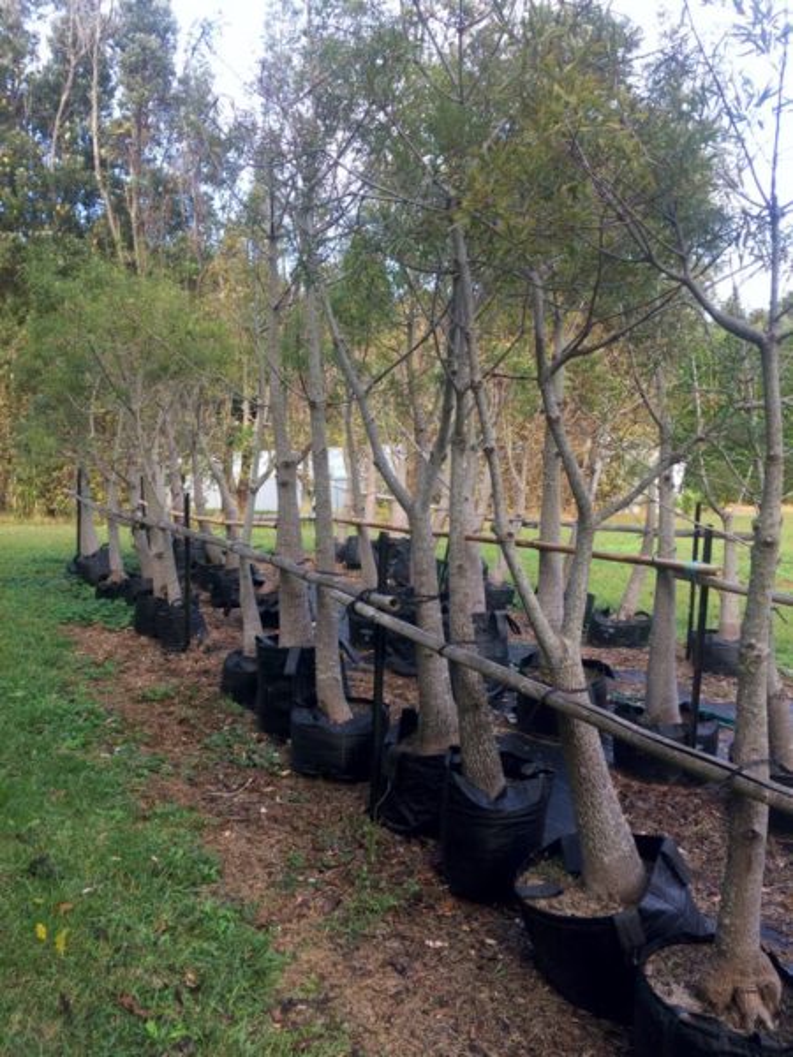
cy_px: 528
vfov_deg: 61.7
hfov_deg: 48.2
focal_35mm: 29
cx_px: 396
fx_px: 886
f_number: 2.2
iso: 32
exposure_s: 1/154
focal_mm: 4.15
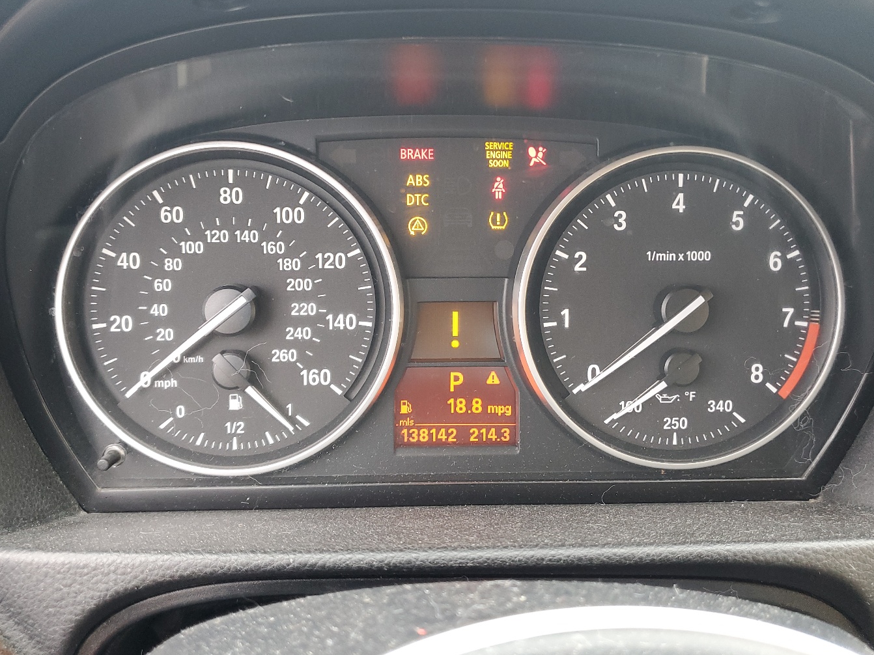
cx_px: 427
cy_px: 272
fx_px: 783
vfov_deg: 45.3
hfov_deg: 58.4
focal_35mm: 31
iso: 102
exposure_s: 1/60.2
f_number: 1.5
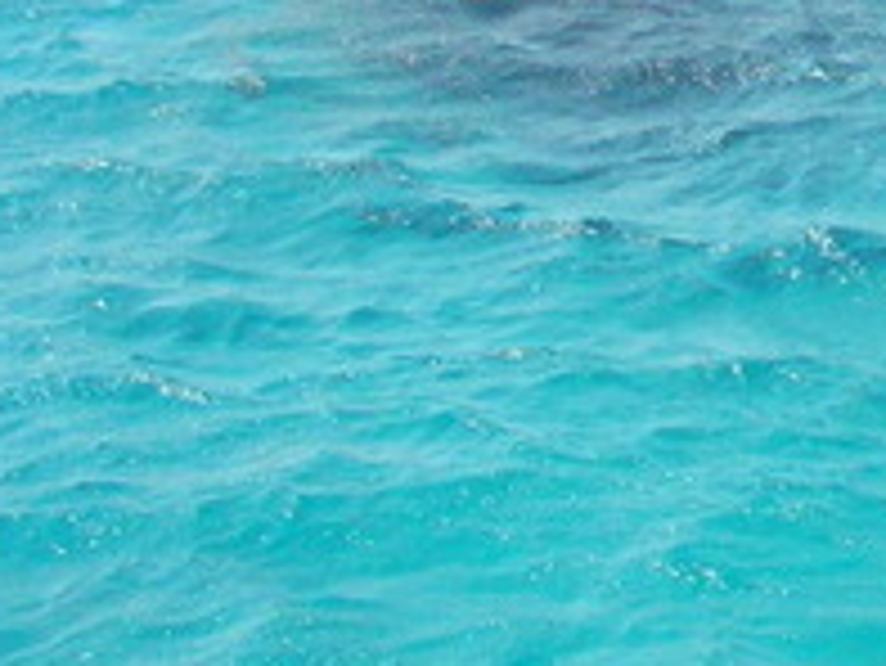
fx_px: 3739
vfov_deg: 10.1
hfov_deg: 12.8
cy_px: -34
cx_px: 1309
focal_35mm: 146
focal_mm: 6
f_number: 3.7
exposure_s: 1/1629
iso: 200
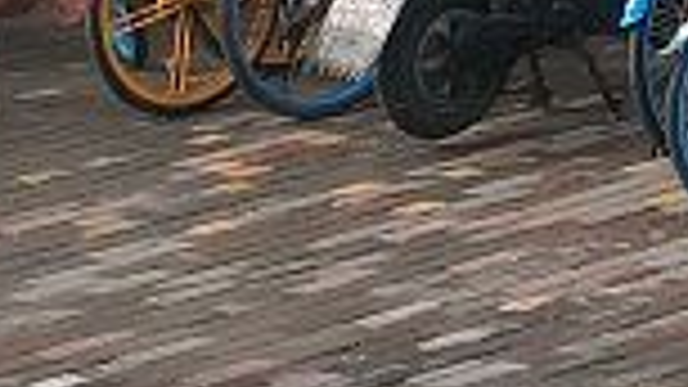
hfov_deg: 6.9
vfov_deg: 4.0
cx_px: 2208
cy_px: -1382
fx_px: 4998
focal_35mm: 274
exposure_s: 1/292
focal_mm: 4.5
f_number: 2
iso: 106
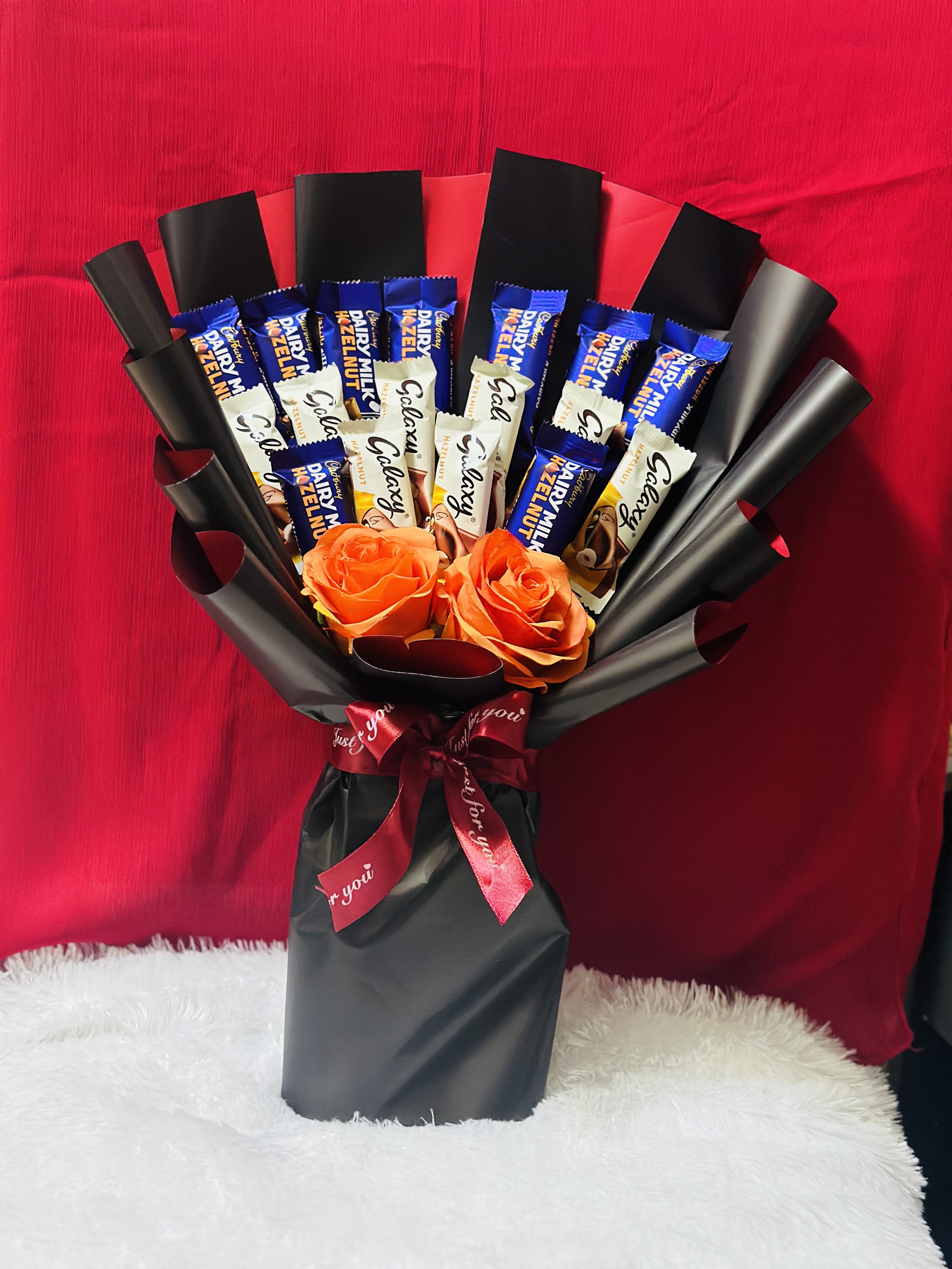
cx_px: 476
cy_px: 634
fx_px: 1760
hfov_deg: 30.3
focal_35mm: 48
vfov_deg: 39.7
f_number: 1.78
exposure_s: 1/33
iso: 640
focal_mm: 6.86
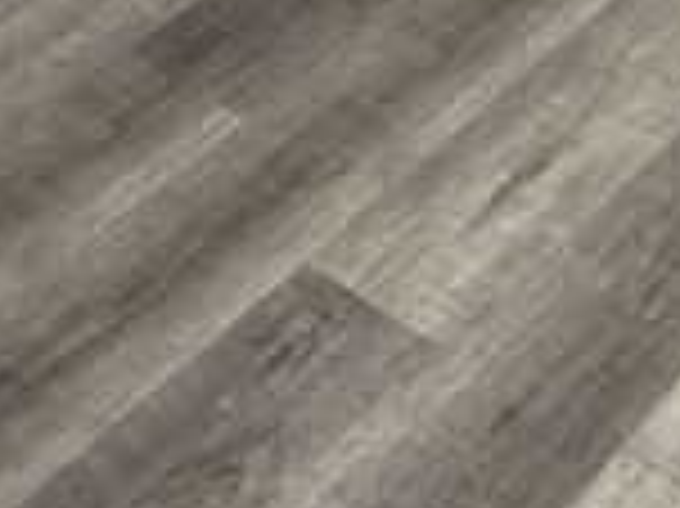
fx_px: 1865
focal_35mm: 95
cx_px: 1319
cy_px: -904
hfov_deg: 16.4
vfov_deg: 11.3
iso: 125
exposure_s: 1/99
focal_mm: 2.22
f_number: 2.2
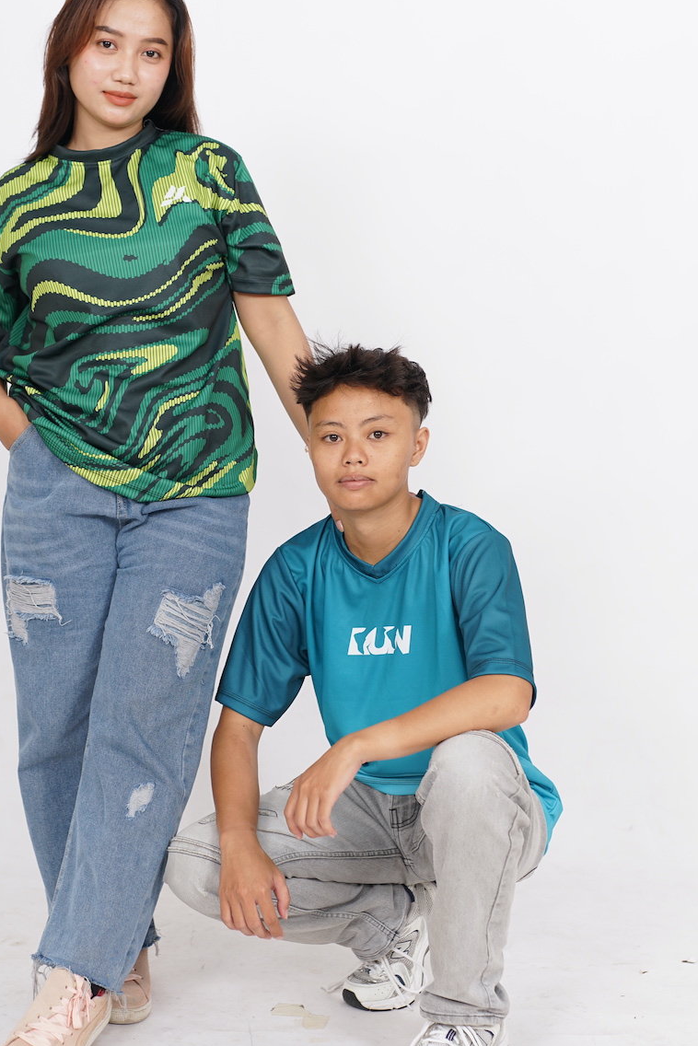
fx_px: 1918
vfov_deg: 30.5
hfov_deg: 20.6
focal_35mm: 66
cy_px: 523
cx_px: 246
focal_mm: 50
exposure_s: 1/160
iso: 160
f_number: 2.8
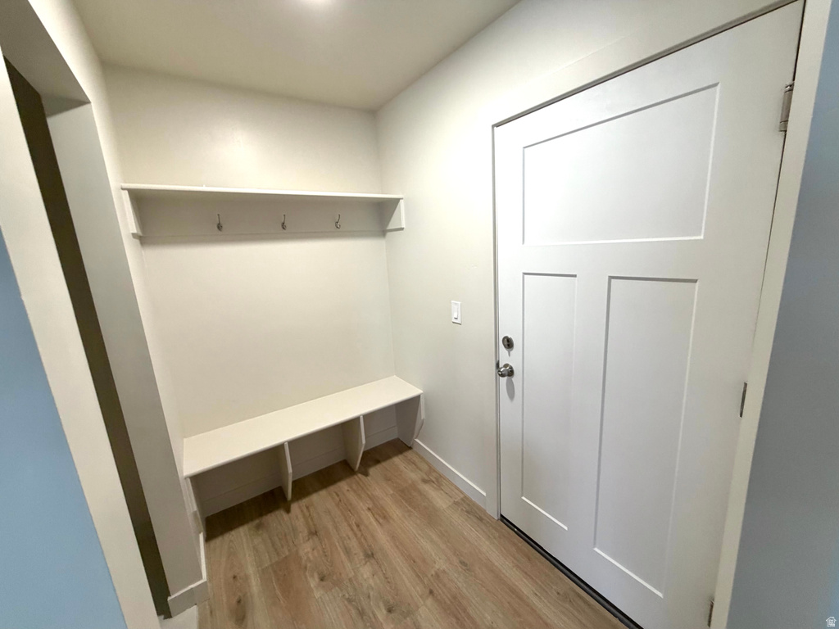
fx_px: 339
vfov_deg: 85.7
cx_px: 420
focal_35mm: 14
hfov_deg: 102.1
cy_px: 314
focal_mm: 2.22
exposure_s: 1/60
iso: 200
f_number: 2.2
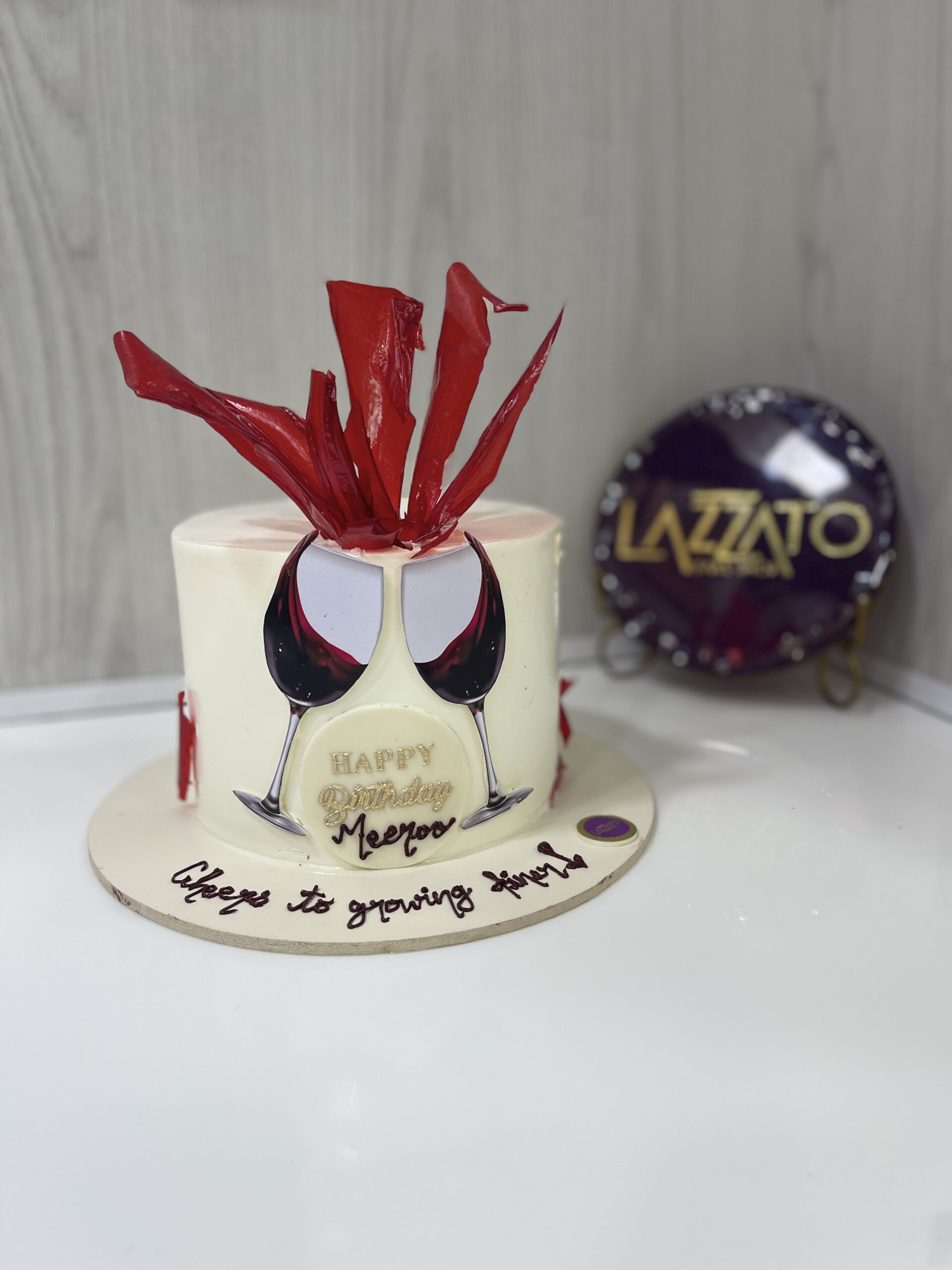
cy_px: 635
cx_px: 476
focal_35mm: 26
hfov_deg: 53.1
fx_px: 953
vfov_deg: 67.3
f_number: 1.6
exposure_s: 1/100
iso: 64
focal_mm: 5.1
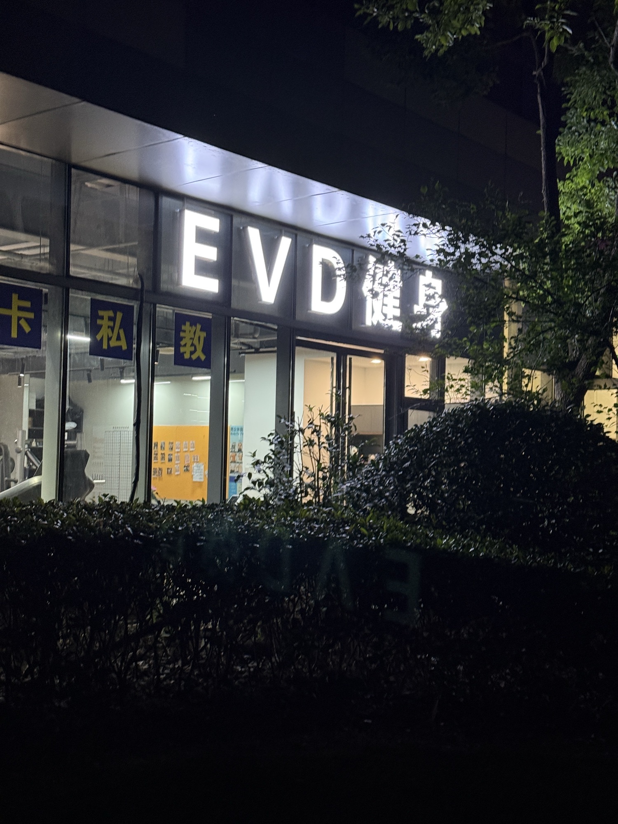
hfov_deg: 30.3
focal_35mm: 48
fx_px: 1143
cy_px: 412
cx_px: 309
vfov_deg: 39.7
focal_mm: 6.76
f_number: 1.78
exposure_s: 1/33
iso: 200
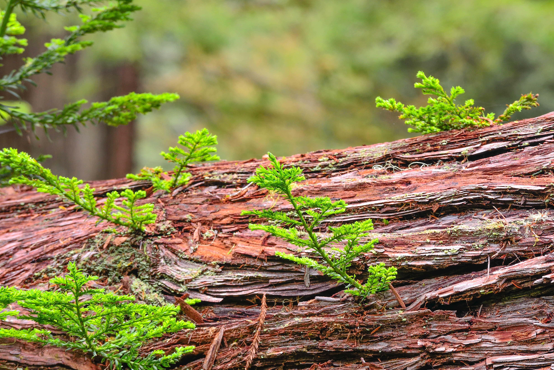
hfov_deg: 6.8
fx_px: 4647
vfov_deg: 4.6
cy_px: 185
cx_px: 276
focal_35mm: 302
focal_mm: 200
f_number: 10
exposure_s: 1/1.67
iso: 100
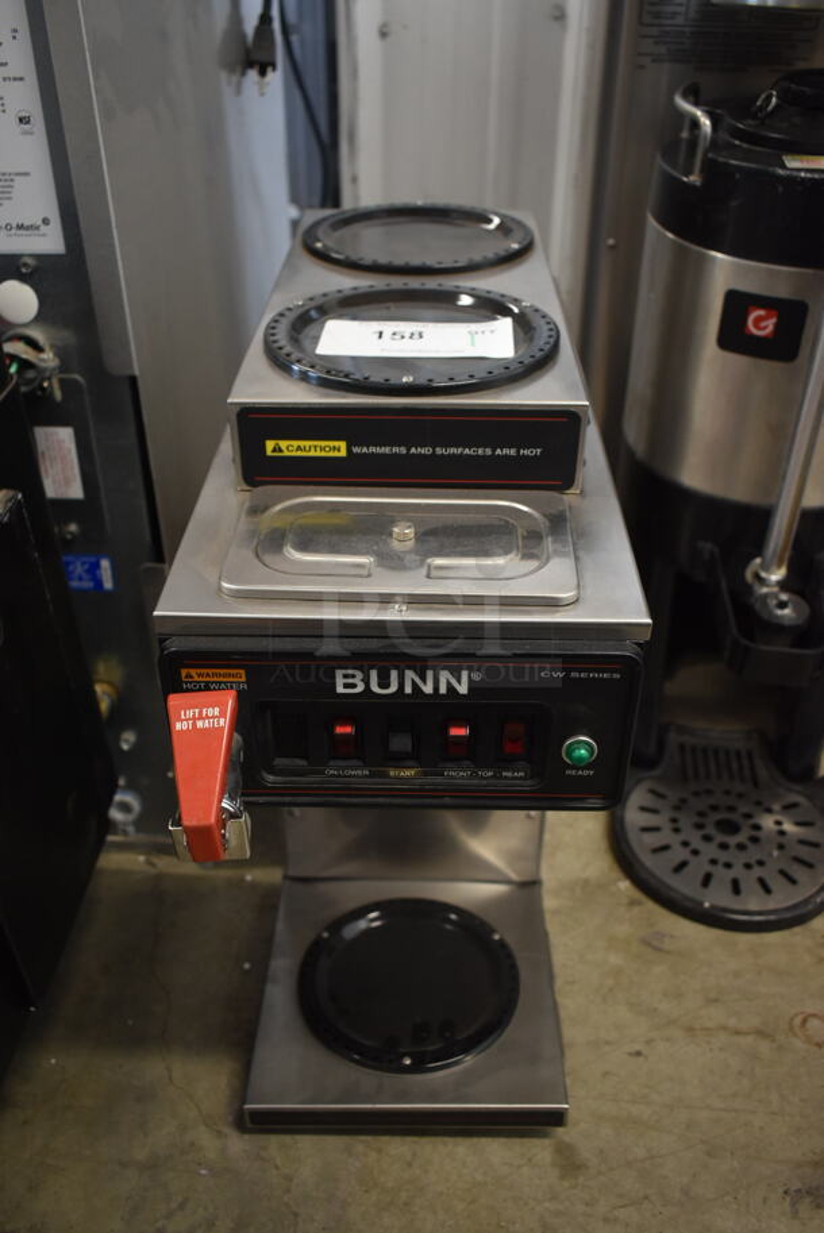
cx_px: 412
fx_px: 1028
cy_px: 616
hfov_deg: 43.7
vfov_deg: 61.9
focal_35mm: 30
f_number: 4
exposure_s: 1/60
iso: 1000
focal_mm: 20
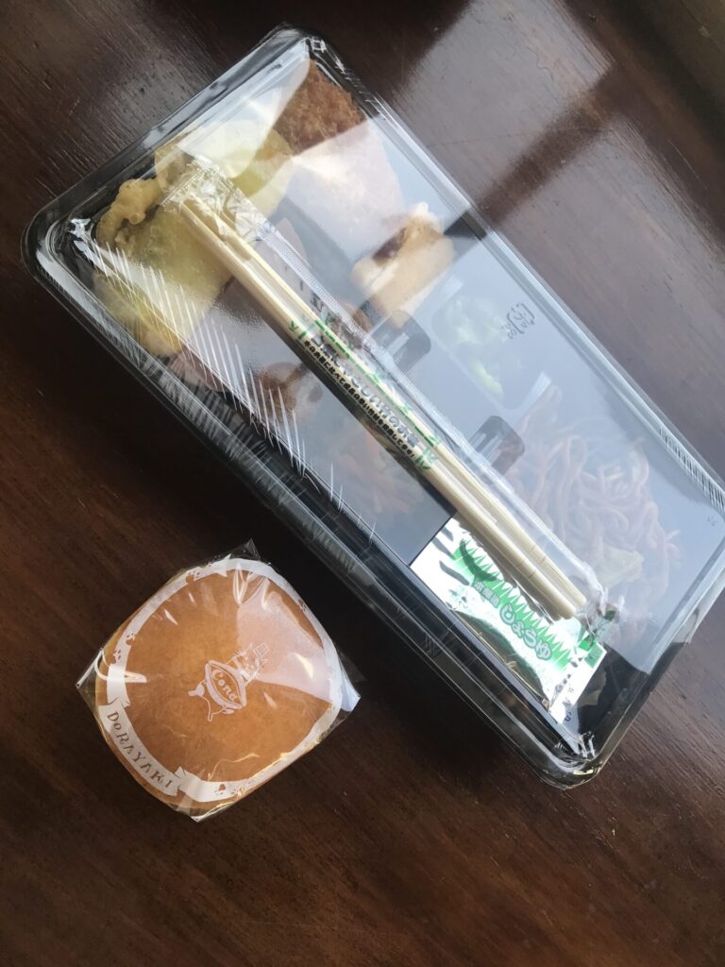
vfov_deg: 63.4
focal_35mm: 28
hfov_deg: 49.7
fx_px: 782
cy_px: 484
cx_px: 362
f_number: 1.8
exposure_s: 1/222
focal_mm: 3.99
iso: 20
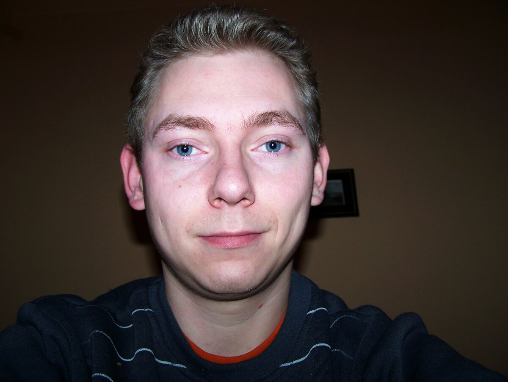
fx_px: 558
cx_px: 254
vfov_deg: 37.8
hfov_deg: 48.9
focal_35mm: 38
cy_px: 191
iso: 80
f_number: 2.8
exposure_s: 1/60
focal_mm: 6.3
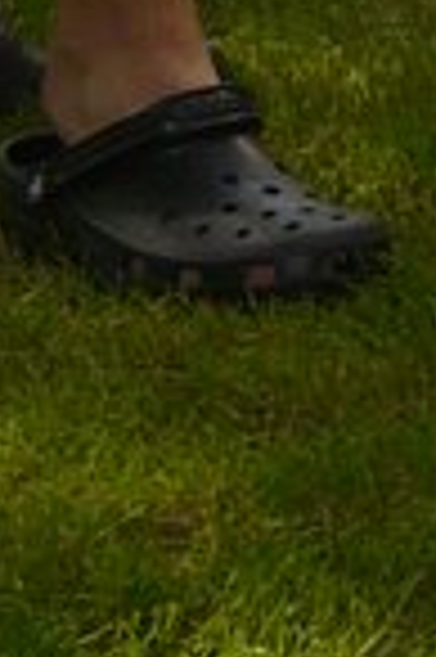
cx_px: 1928
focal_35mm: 393
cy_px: -824
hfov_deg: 3.3
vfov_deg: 5.1
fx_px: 7156
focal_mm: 7
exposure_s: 1/250
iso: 100
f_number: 4
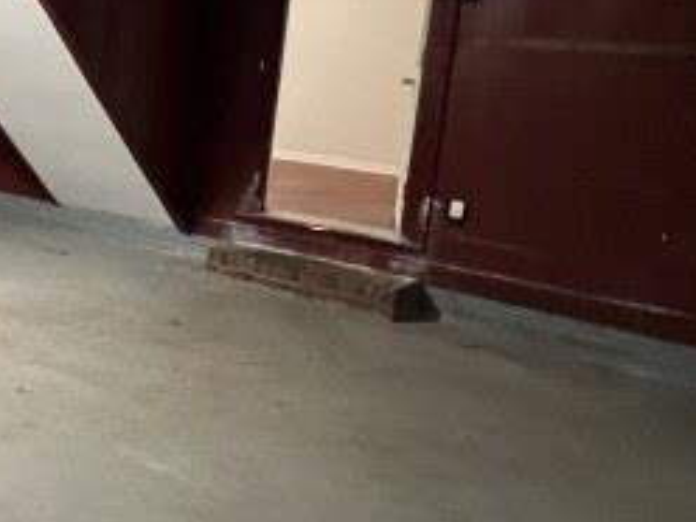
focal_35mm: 42
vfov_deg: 33.9
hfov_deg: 32.9
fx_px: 844
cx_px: -213
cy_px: 154
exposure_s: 1/60
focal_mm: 1.57
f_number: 1.8
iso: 500
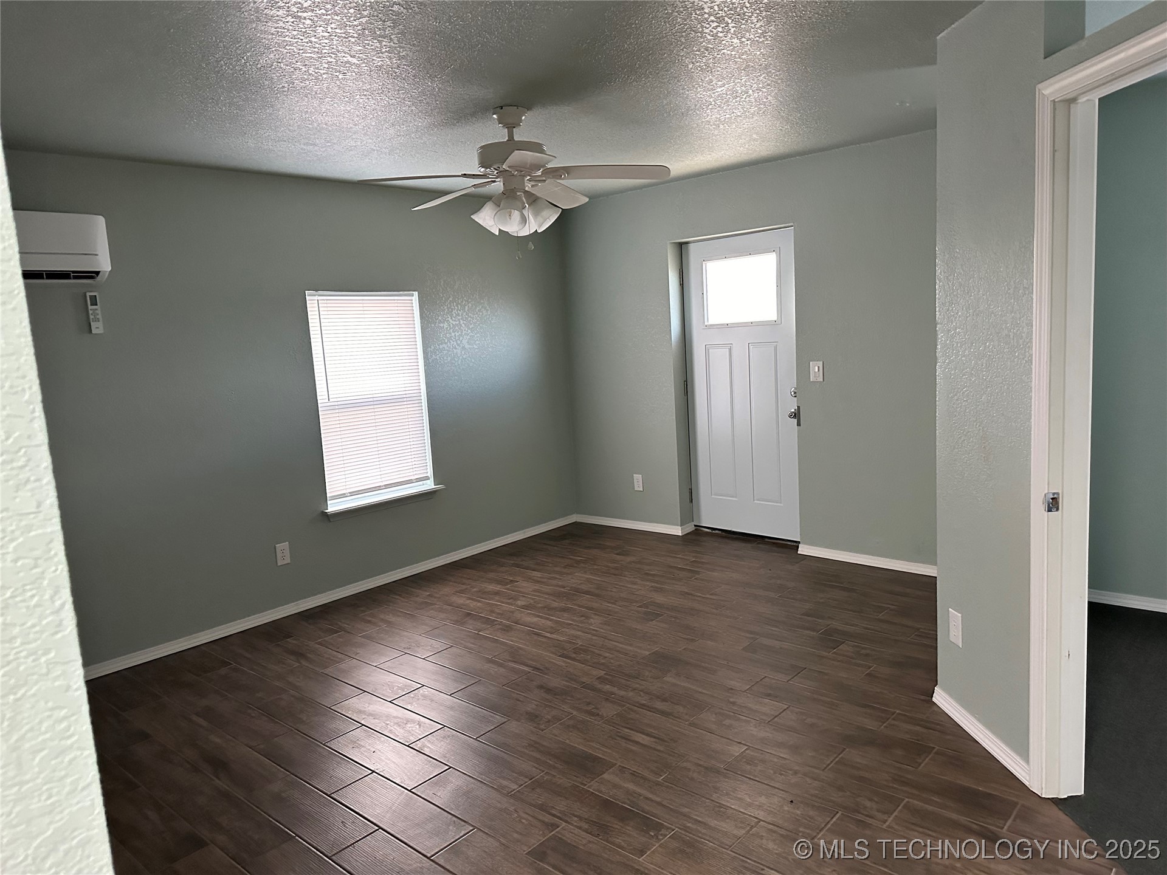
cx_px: 584
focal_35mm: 24
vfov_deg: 56.8
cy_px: 438
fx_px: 809
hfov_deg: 71.6
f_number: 1.78
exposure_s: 1/60
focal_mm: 6.86
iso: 640
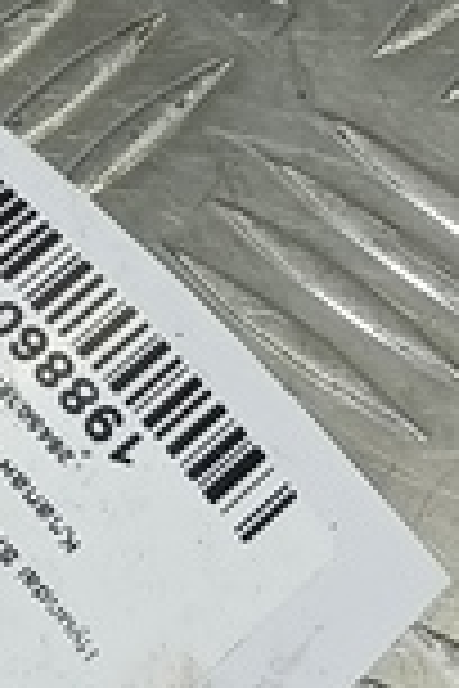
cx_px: -792
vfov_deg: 12.5
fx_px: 3060
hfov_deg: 7.7
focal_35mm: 160
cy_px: -148
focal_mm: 4.11
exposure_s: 1/50
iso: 87
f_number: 1.6
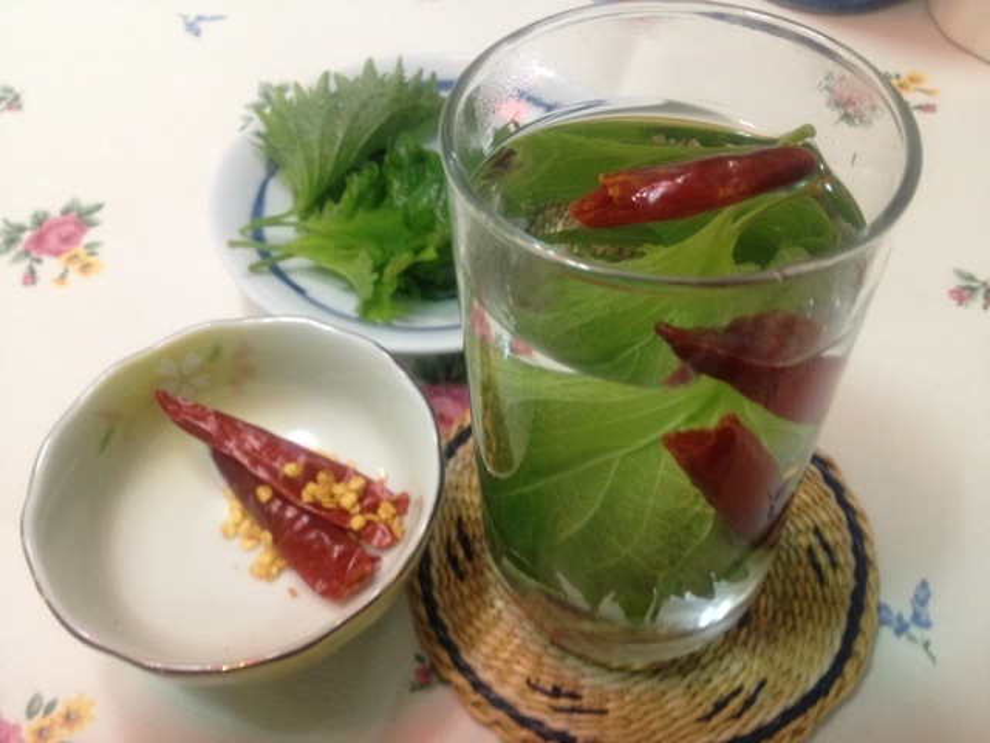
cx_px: 495
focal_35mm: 35
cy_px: 372
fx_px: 1001
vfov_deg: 40.7
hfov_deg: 52.6
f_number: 2.4
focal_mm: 4.28
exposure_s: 1/20
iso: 200
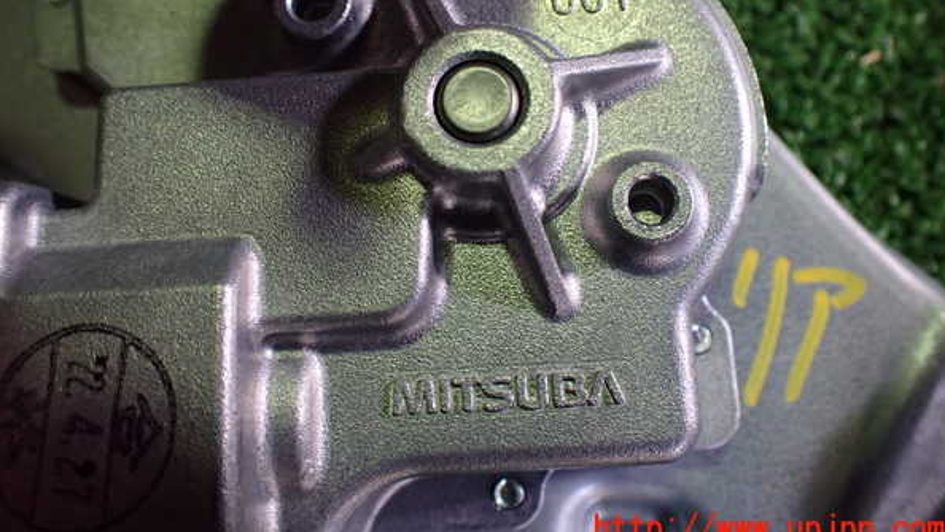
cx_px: 476
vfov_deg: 35.4
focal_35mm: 33
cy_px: 191
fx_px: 827
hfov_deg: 59.5
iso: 400
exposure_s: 1/125
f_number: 2.3
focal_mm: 5.4
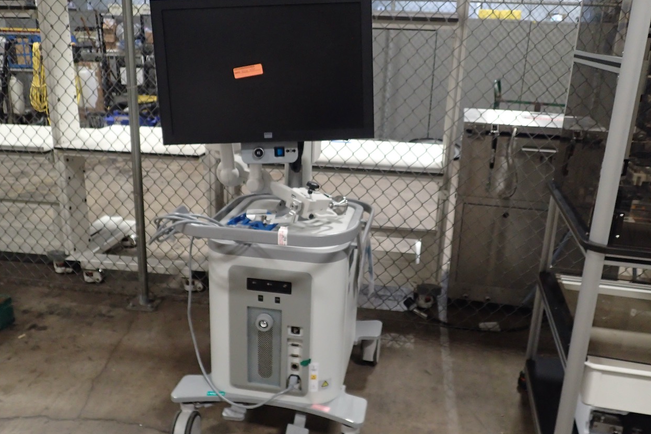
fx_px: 579
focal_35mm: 32
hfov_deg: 58.7
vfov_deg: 41.1
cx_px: 318
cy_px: 230
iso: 500
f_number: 2.3
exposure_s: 1/30
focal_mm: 5.5
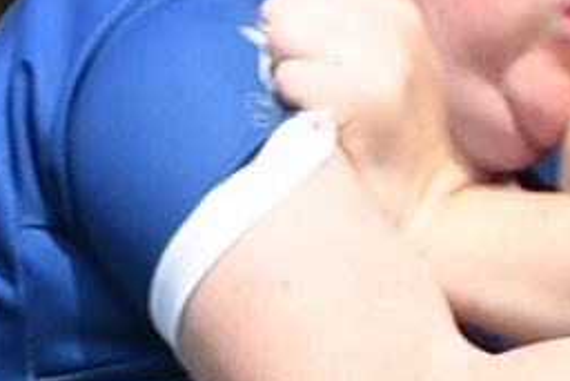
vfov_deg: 0.8
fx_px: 28673
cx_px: 976
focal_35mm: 1810
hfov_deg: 1.1
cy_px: 234
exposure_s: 1/1000
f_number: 4
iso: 110
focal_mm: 200
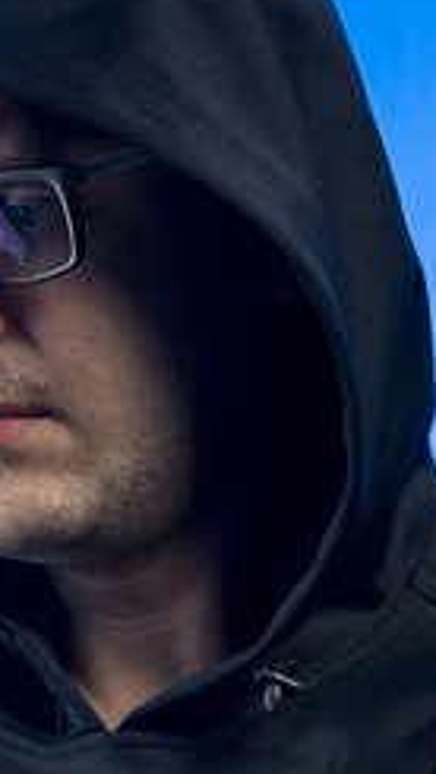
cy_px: 644
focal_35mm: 171
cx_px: -234
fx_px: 3511
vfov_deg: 12.5
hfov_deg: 7.0
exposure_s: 1/160
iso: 250
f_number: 4
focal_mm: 50
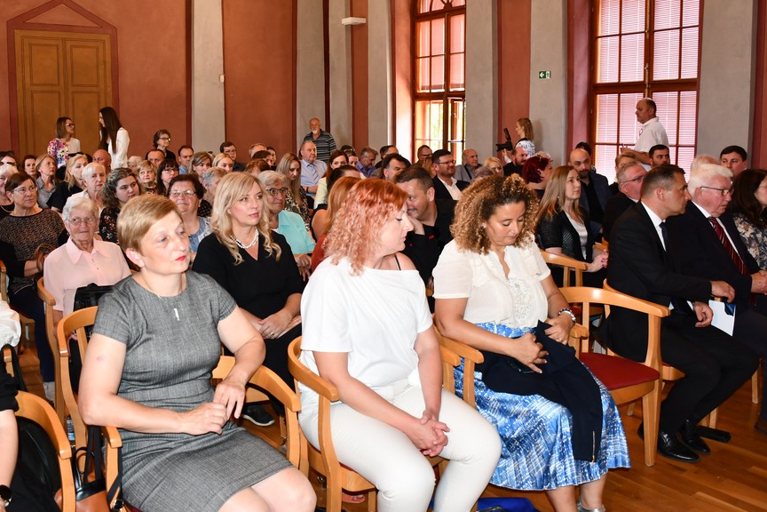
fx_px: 682
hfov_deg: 58.6
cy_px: 216
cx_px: 352
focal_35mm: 32
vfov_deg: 41.0
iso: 900
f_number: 3.5
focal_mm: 18
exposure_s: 1/60
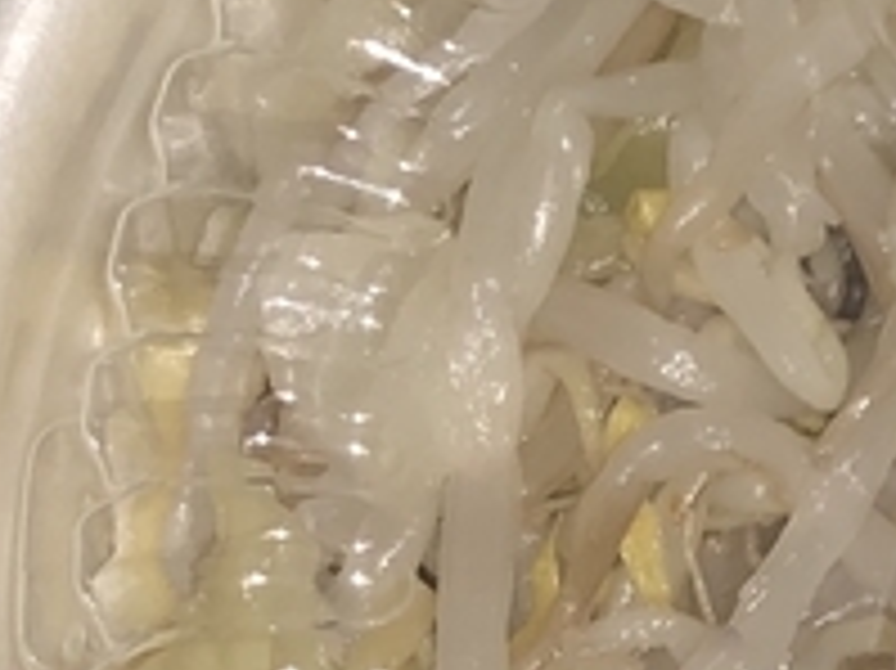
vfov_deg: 10.2
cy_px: 746
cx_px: 1441
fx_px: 3725
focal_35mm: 144
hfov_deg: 12.8
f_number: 1.8
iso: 20
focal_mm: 4
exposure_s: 1/169
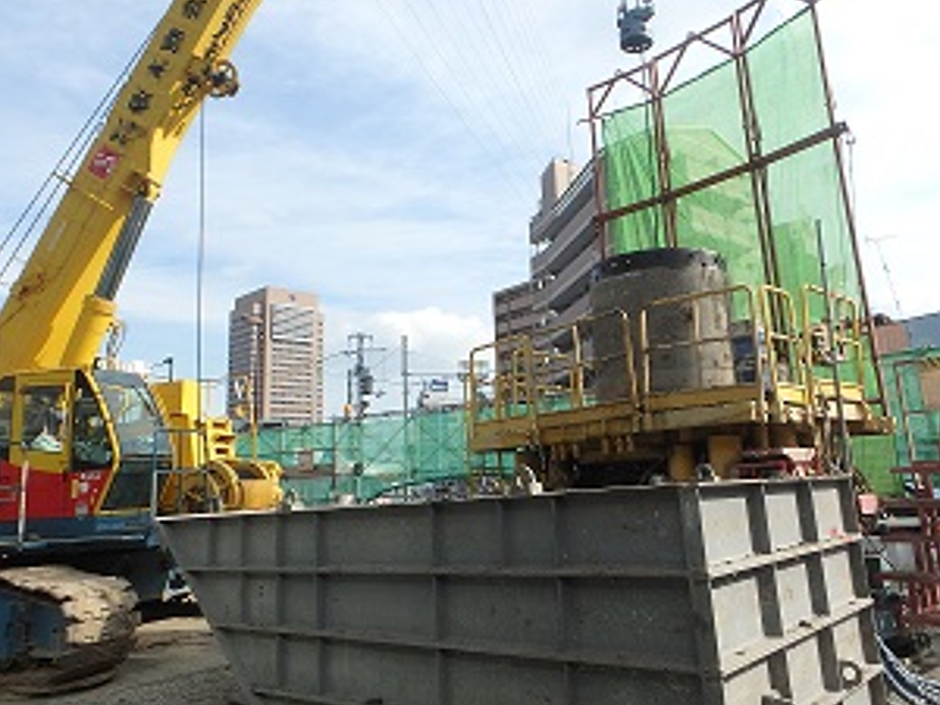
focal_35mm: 28
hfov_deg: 63.4
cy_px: 298
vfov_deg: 49.6
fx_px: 760
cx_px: 476
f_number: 6
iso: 125
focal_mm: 3.7
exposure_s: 1/400
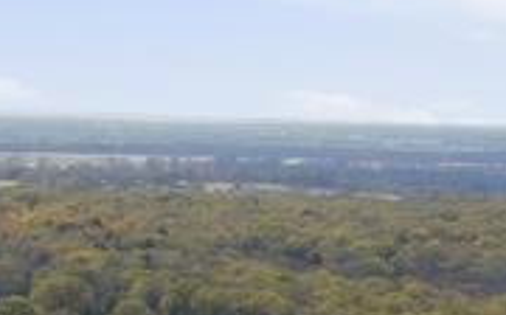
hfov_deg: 14.4
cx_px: 124
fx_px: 1997
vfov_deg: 7.8
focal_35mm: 145
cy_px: 968
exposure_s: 1/640
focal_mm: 4.5
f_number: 2.8
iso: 100
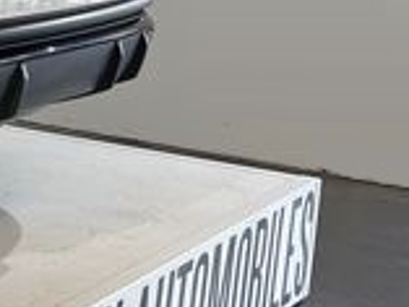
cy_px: 81
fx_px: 1253
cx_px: -383
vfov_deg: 13.9
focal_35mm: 106
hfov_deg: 15.3
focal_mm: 5.7
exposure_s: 1/121
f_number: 1.5
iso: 40
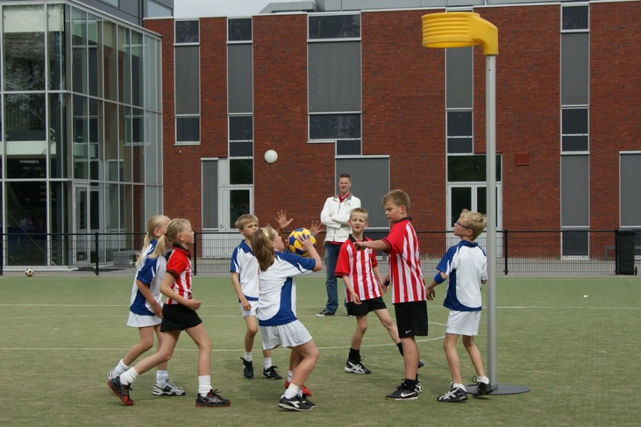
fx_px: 801
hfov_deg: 43.6
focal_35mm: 45
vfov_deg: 29.9
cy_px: 214
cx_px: 320
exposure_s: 1/500
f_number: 5.6
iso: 100
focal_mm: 30
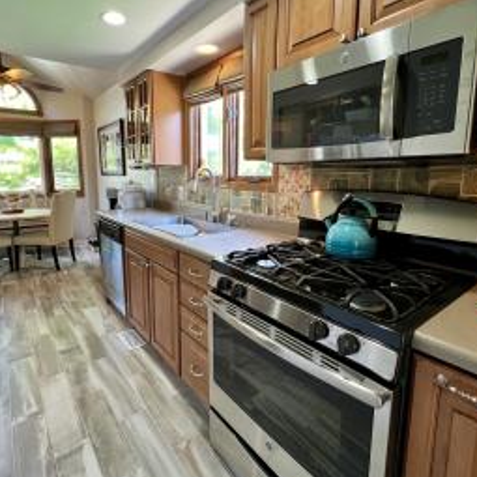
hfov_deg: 80.6
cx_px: 221
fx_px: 281
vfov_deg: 80.6
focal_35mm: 18
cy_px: 219
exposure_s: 1/60
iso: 125
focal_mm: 1.57
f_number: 1.8
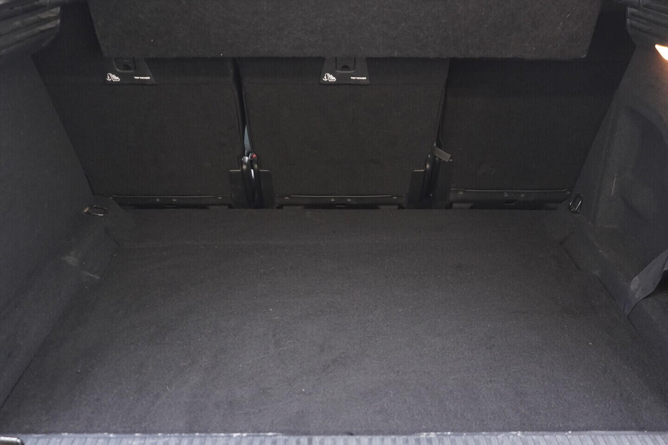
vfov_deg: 36.9
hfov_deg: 53.1
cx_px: 334
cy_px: 222
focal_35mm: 36
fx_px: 668
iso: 1250
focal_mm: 24
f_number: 2.8
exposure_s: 1/40
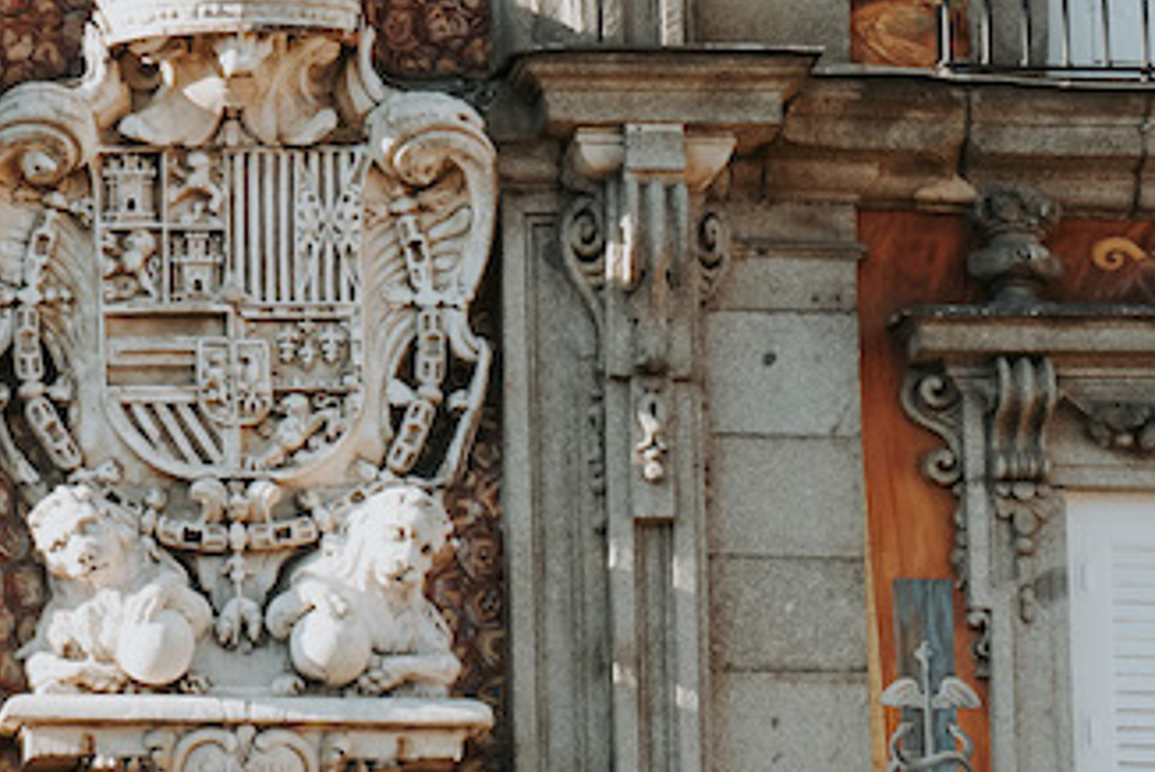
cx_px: 78
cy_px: 243
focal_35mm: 472
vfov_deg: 2.9
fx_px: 15156
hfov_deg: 4.4
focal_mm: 154
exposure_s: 1/200
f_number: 6.3
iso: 100
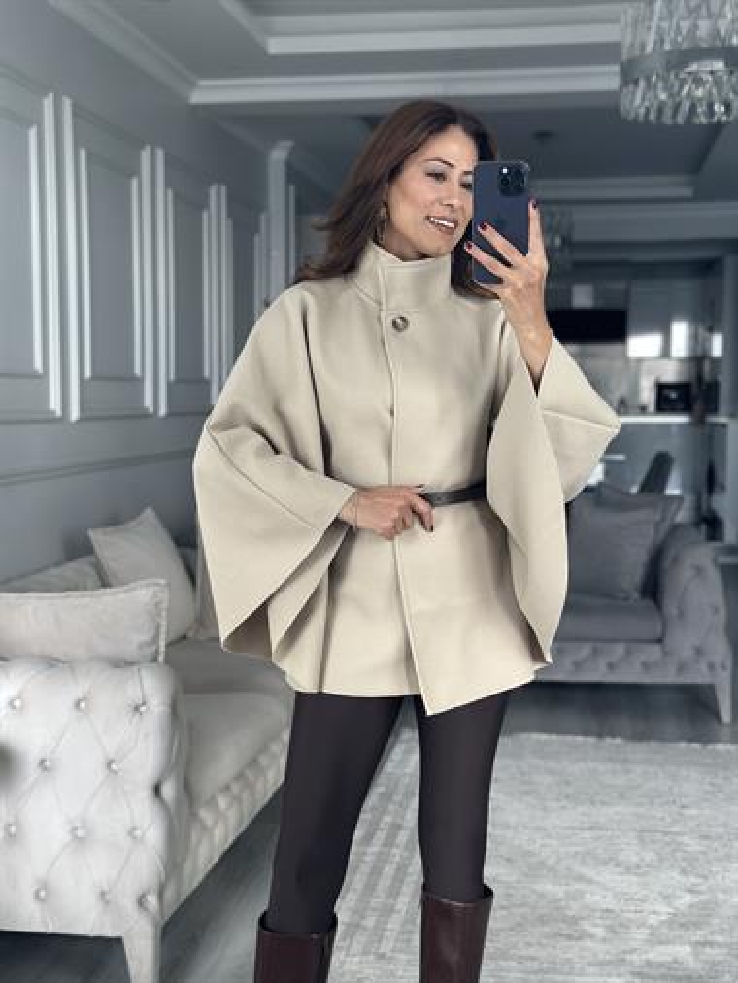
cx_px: 369
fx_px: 1363
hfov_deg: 30.3
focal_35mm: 48
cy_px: 492
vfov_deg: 39.6
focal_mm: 6.86
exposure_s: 1/120
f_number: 1.78
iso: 125
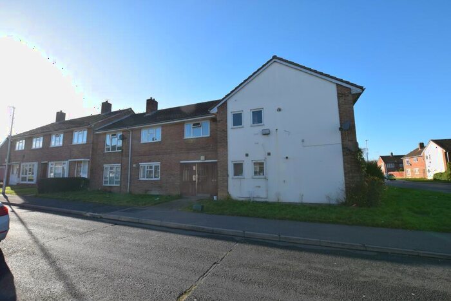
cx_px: 226
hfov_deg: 100.4
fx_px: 188
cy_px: 150
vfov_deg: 77.4
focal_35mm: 15
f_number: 8
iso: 200
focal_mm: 10
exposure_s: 1/250
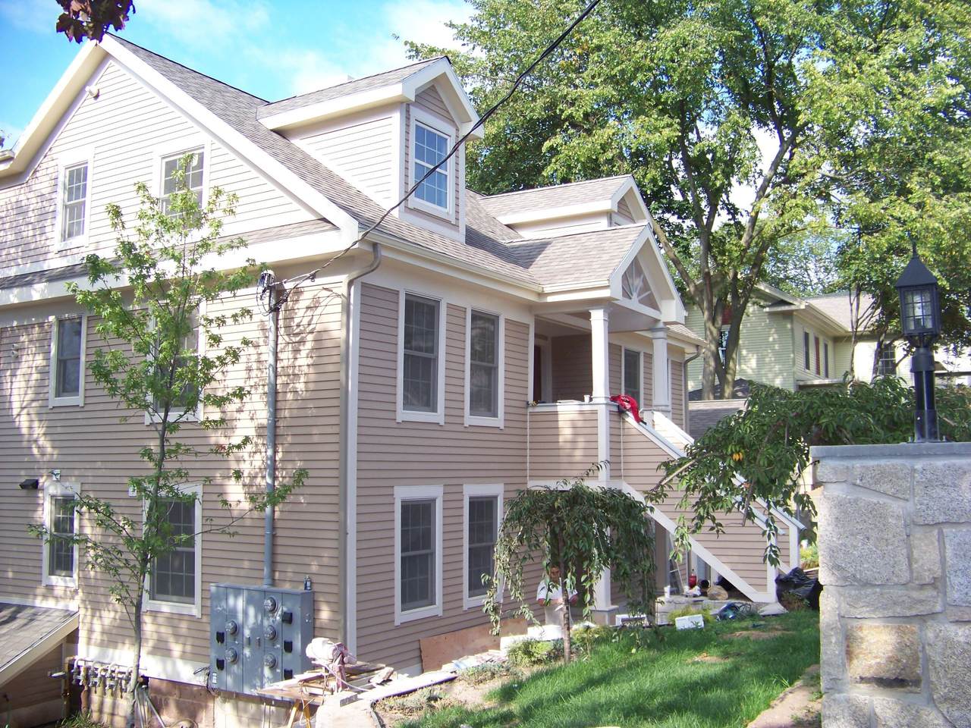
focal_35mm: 36
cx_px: 486
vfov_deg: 39.7
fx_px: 1010
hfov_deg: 51.4
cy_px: 364
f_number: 2.8
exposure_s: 1/320
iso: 64
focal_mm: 5.85
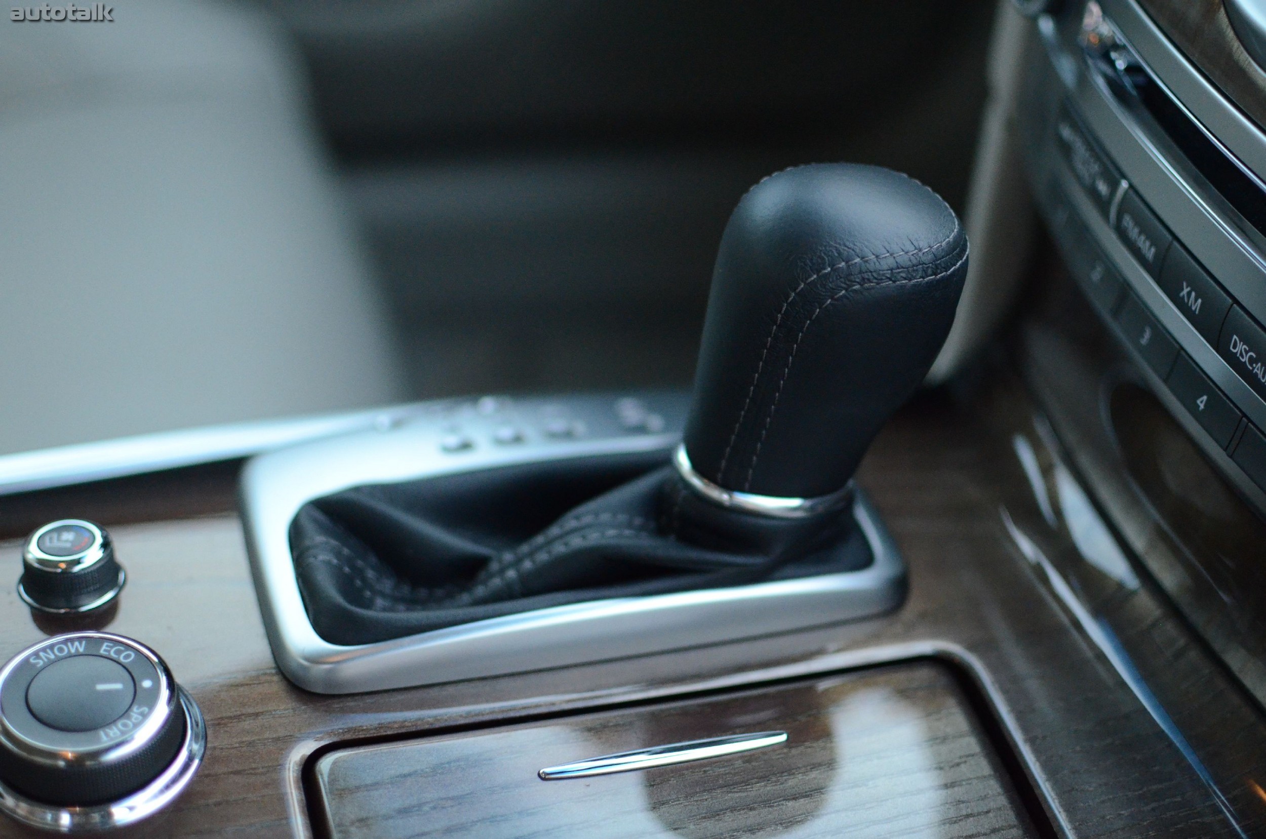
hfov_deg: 37.9
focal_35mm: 52
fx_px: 1842
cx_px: 633
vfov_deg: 25.6
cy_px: 420
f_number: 1.8
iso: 3200
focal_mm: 35
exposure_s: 1/1000
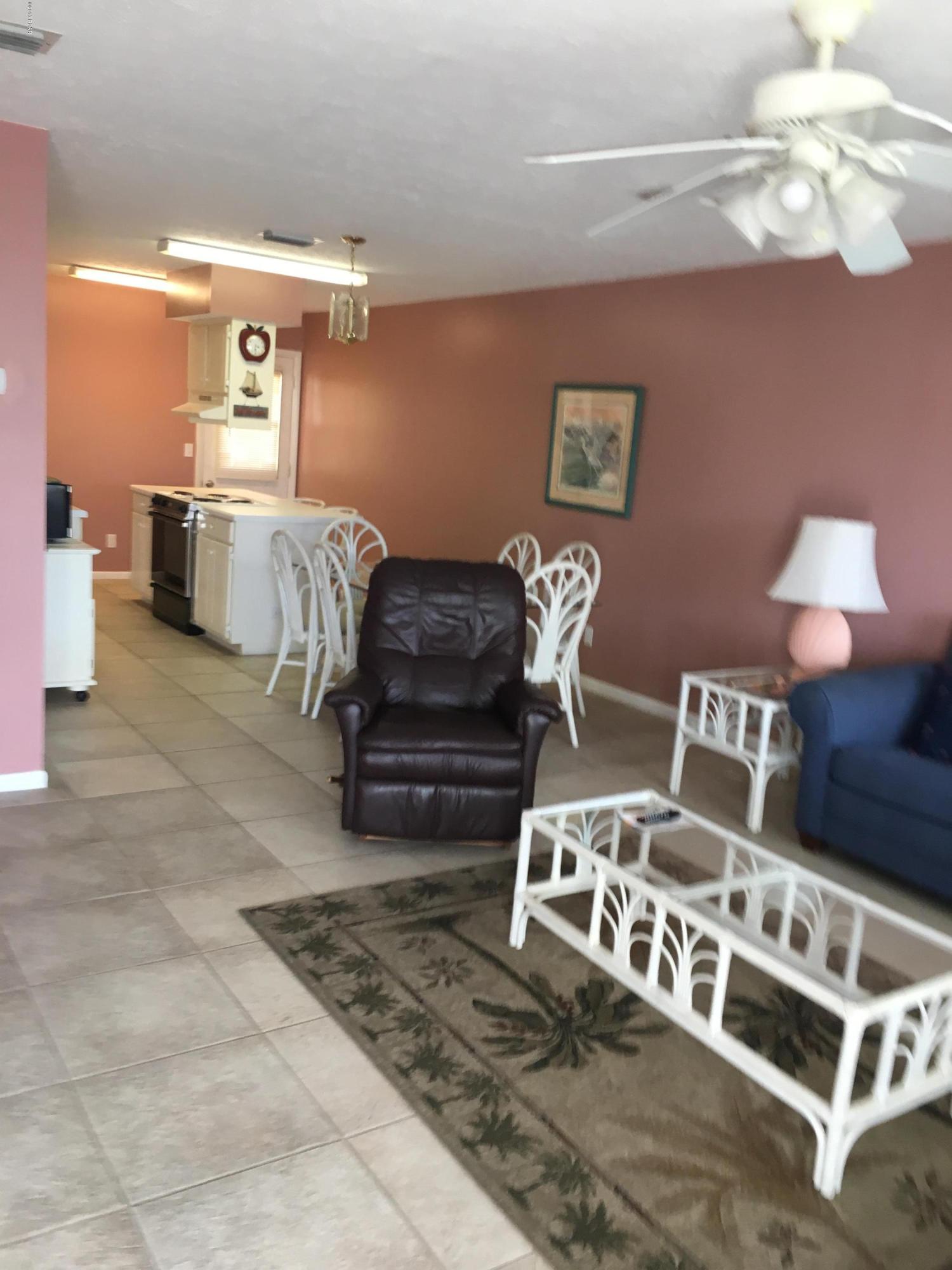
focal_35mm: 29
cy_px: 635
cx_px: 476
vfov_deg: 61.7
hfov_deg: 48.2
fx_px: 1063
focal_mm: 4.15
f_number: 2.2
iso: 64
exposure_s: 1/30
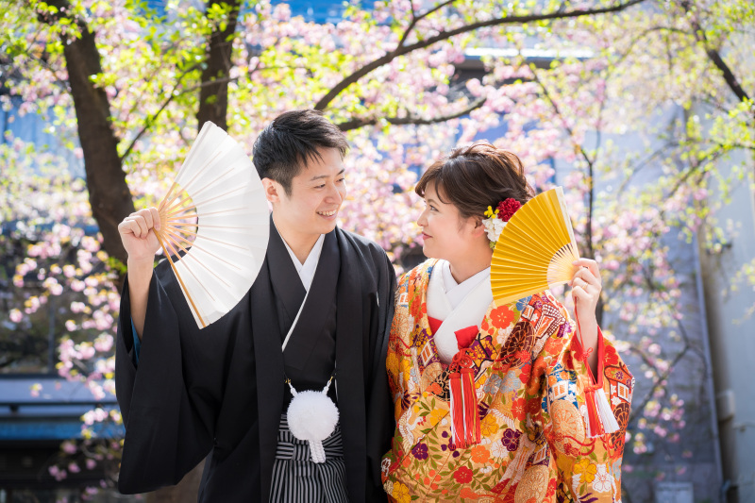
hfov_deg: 36.3
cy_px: 252
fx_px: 1153
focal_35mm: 55
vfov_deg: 24.6
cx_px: 378
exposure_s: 1/640
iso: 200
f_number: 3.5
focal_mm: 55
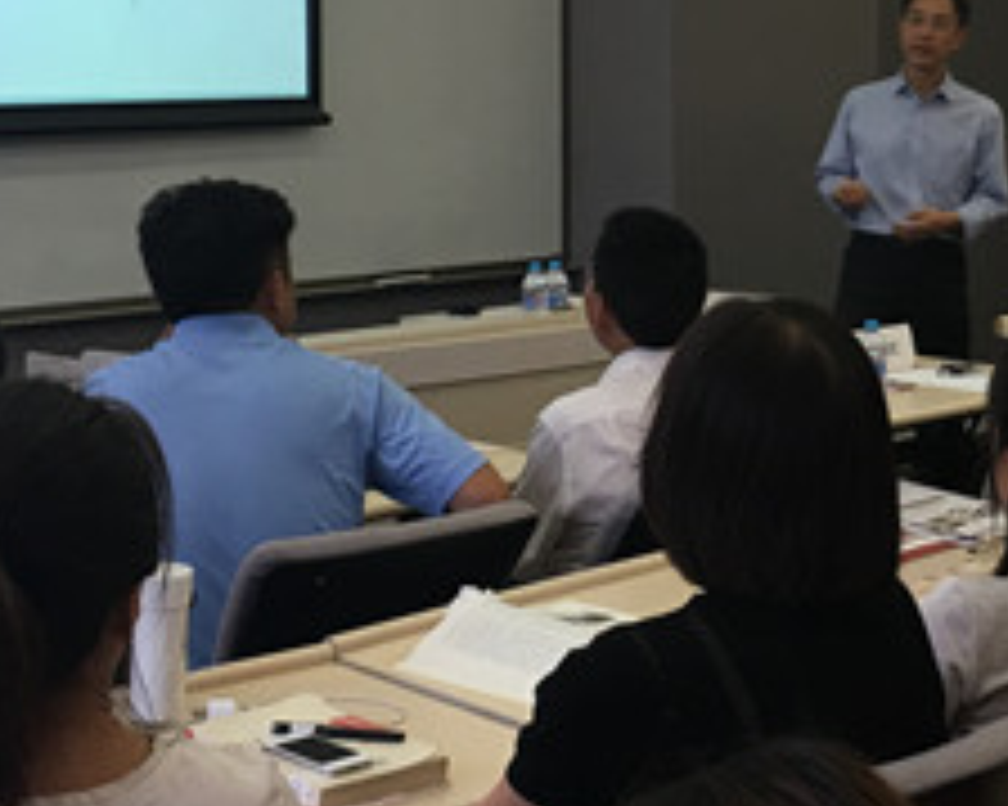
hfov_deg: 23.0
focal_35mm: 82
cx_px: 765
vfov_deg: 18.5
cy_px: 119
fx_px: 2445
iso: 32
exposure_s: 1/17
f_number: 2.2
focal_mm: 4.15
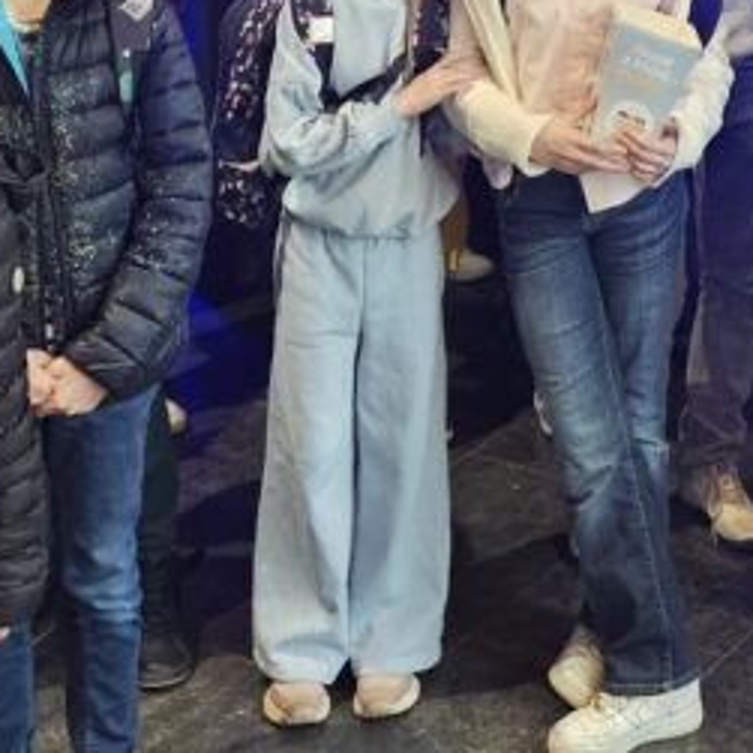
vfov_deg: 18.6
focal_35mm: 83
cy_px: -351
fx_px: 2043
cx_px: 627
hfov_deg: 20.6
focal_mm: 5.4
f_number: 1.8
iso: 400
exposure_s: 1/100
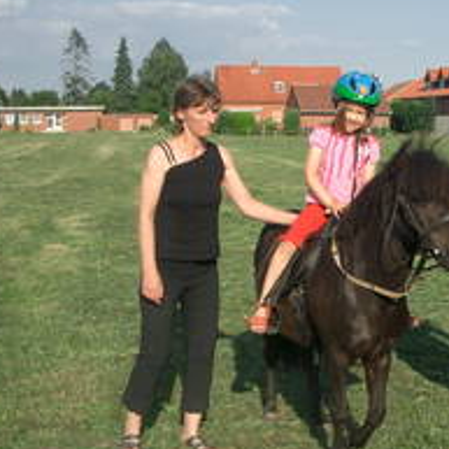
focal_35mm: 64
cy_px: 219
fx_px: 939
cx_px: 356
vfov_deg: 26.9
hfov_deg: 26.4
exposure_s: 1/400
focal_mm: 5.8
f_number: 4.3
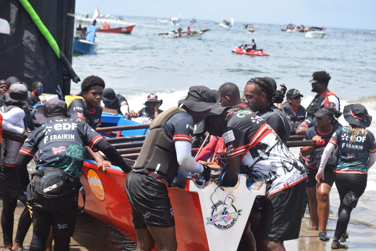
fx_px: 815
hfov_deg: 26.0
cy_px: 126
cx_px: 188
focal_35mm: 78
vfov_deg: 17.5
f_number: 10
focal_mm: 52
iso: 200
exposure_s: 1/400
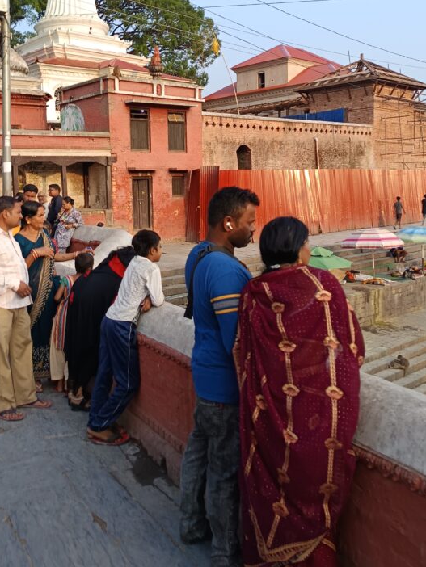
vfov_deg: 52.1
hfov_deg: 40.4
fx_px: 574
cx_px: 159
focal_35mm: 35
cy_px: 219
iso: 50
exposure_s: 1/109
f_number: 1.7
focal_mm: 5.31
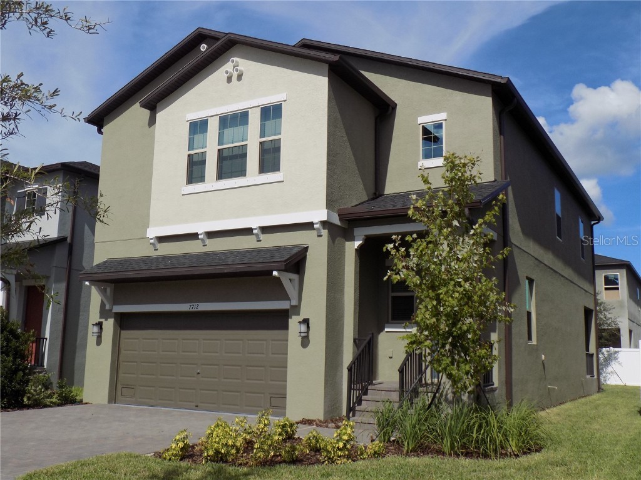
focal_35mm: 34
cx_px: 320
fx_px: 630
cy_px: 240
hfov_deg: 54.0
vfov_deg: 41.8
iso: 80
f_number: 10.9
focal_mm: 6.1
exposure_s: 1/160
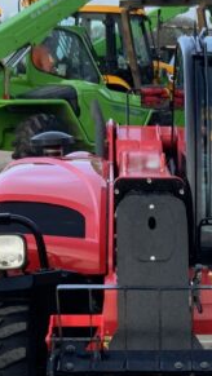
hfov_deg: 10.7
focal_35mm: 111
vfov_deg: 18.8
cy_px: 368
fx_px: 1108
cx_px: 264
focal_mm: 3
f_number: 1.8
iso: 16
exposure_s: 1/302
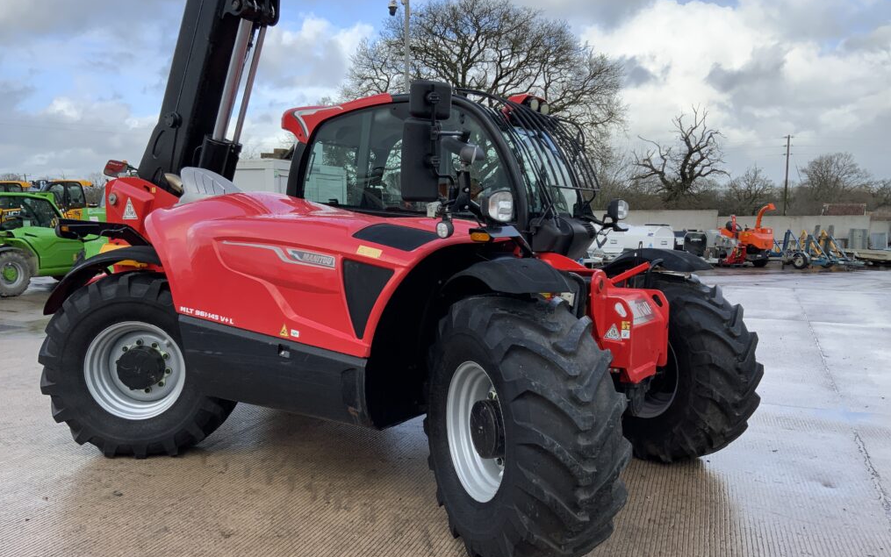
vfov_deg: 40.6
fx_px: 753
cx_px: 442
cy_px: 314
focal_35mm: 31
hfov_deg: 61.2
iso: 16
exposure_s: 1/620
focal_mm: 3
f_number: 1.8
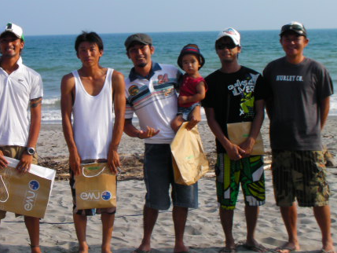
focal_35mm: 85
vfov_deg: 17.3
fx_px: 828
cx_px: 102
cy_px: 88
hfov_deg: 22.9
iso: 50
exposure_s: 1/384
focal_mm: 9.5
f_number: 4.1
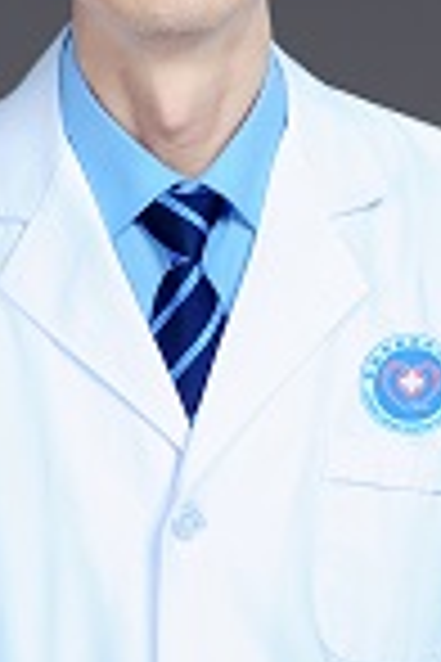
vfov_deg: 13.4
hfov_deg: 9.0
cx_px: 162
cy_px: 428
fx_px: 2811
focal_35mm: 153
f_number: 9
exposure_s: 1/160
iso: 200
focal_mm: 50
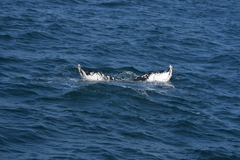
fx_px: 850
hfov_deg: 16.1
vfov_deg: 10.8
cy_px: 80
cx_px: 120
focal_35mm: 128
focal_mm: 85
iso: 200
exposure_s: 1/1600
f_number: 5.6
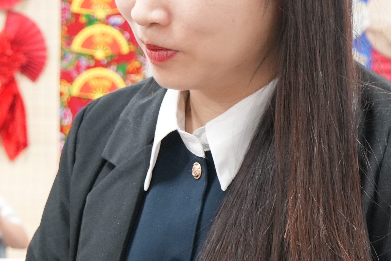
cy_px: 184
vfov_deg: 11.7
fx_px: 1271
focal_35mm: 117
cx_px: -12
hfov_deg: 17.1
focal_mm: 31
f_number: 5
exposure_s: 1/60
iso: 1600
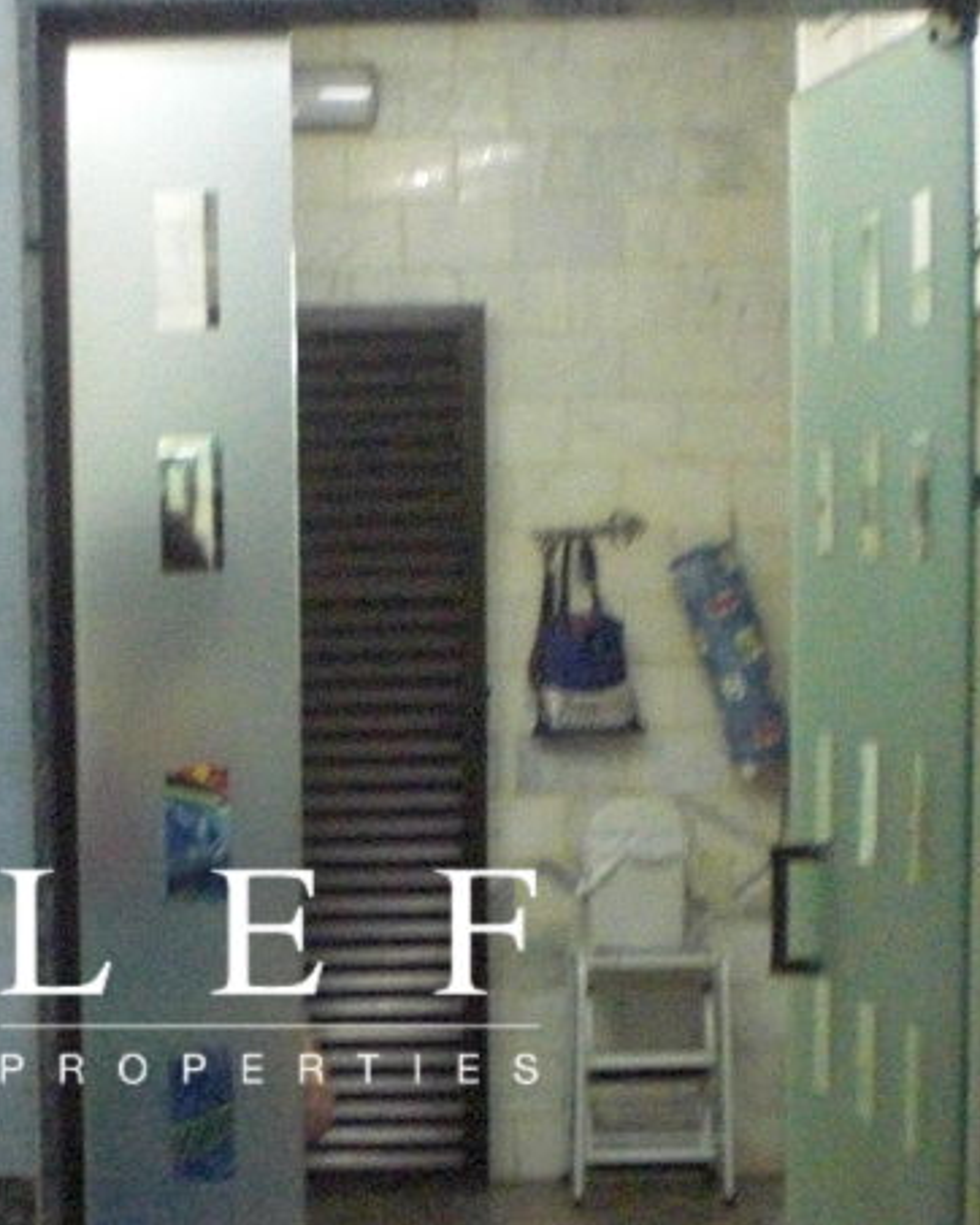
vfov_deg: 22.4
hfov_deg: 18.0
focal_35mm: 84
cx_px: 119
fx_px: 3043
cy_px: 968
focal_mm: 6.3
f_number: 3.1
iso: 800
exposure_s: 1/50
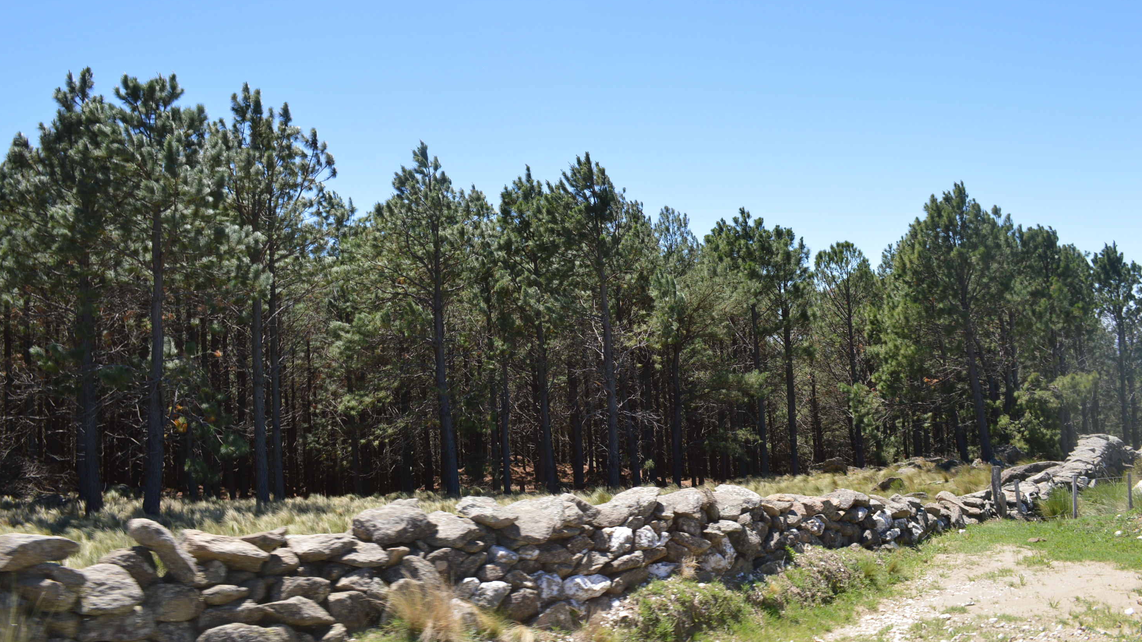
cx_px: 569
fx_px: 878
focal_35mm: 29
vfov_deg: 40.1
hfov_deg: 66.1
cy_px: 281
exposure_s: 1/200
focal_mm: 18
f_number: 7.1
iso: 100
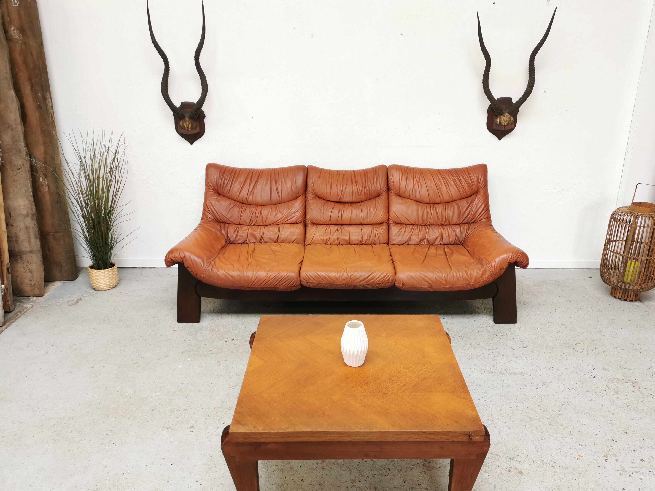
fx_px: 530
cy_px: 249
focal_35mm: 28
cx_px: 339
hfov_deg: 63.4
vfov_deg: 49.7
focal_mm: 5.58
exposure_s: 1/100
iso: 125
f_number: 1.8
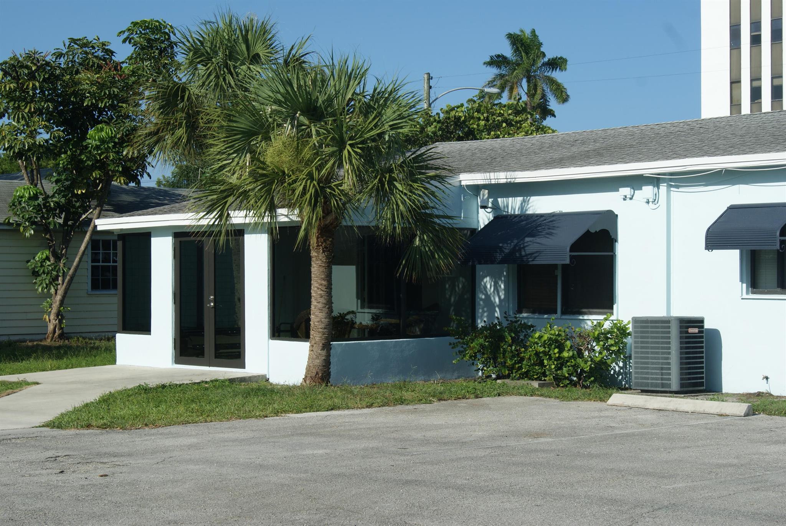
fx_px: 1475
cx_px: 393
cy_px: 263
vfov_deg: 20.2
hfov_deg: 29.8
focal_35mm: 68
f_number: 11
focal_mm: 45
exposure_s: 1/200
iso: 100
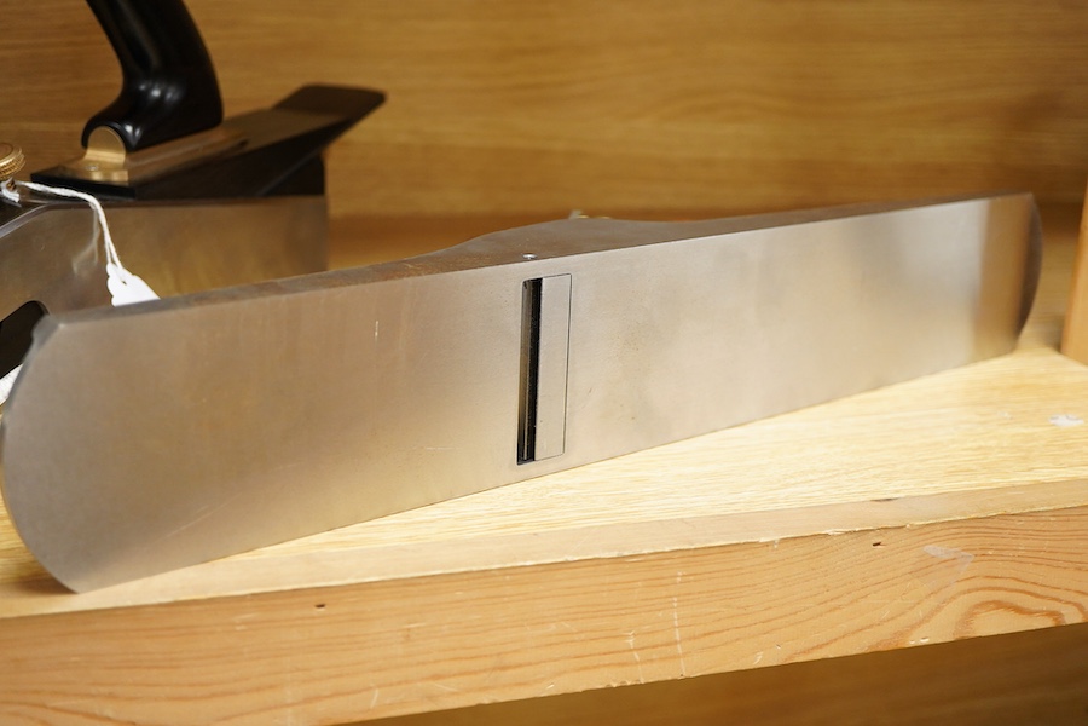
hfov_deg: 43.6
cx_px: 544
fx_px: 1360
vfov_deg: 29.9
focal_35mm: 45
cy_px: 363
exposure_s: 1/125
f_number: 3.5
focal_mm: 30
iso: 1250
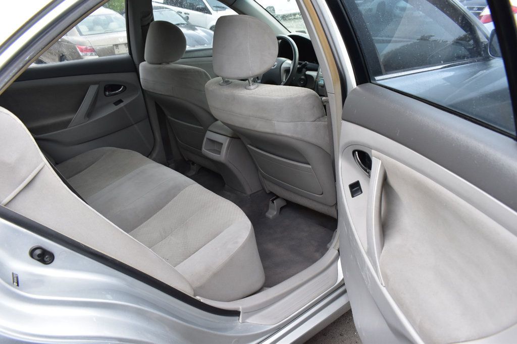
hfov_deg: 67.4
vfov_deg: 47.9
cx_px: 258
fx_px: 388
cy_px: 172
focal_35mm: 27
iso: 400
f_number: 8
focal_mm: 18
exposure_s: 1/60
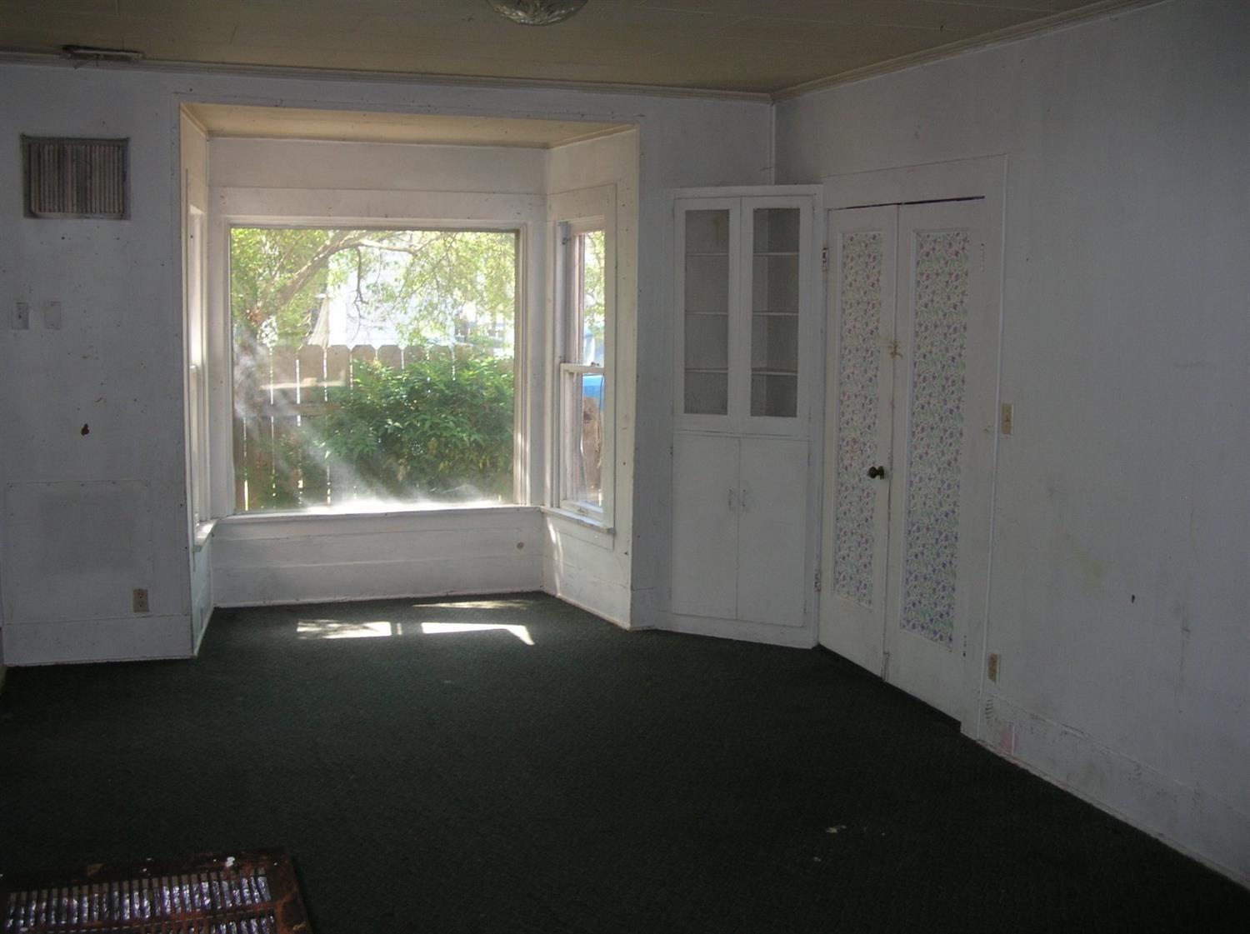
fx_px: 1298
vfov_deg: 39.6
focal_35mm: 36
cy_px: 467
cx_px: 625
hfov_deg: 51.4
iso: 50
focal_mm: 6
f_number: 2.7
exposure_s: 1/30
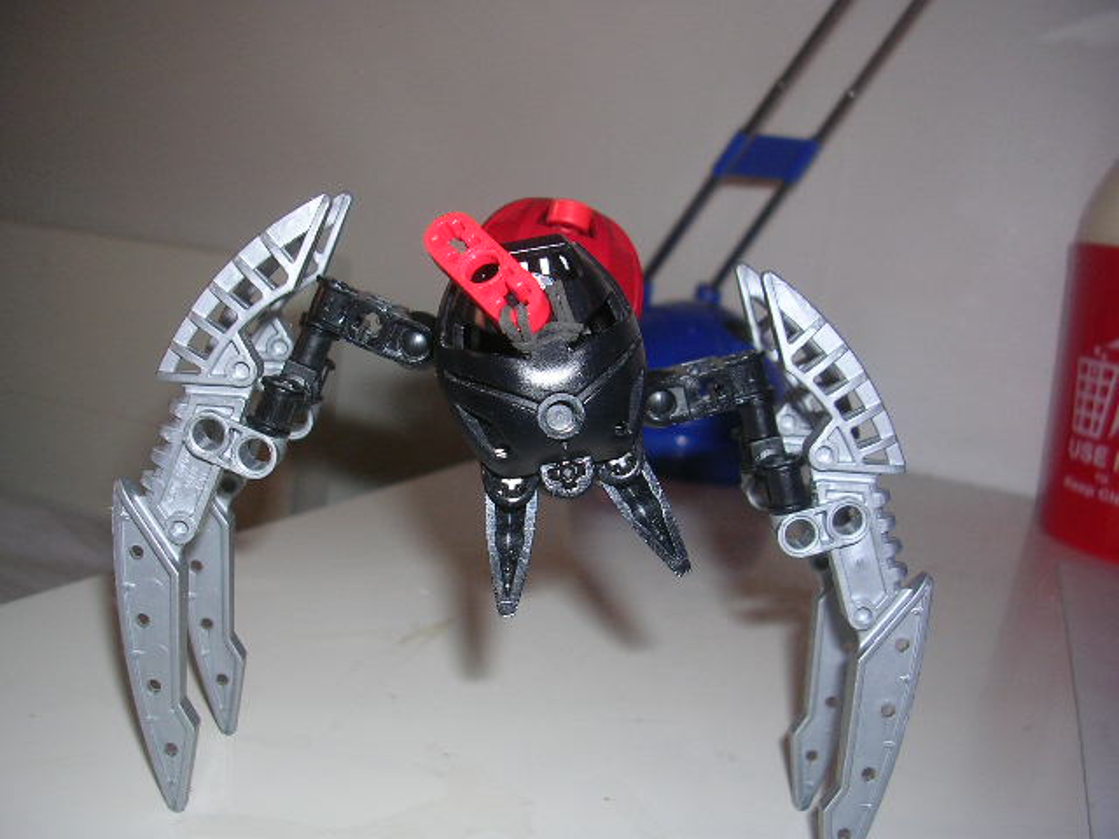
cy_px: 420
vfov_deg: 37.7
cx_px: 560
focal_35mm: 38
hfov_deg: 49.0
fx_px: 1228
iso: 50
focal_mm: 5.8
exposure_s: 1/60.1
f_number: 2.8
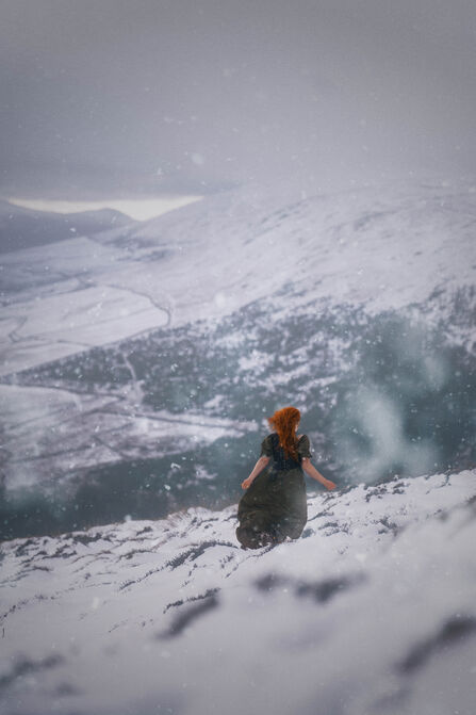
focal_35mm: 105
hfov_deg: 13.0
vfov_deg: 19.5
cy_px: 358
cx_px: 238
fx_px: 2083
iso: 200
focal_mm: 105
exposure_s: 1/800
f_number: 2.8
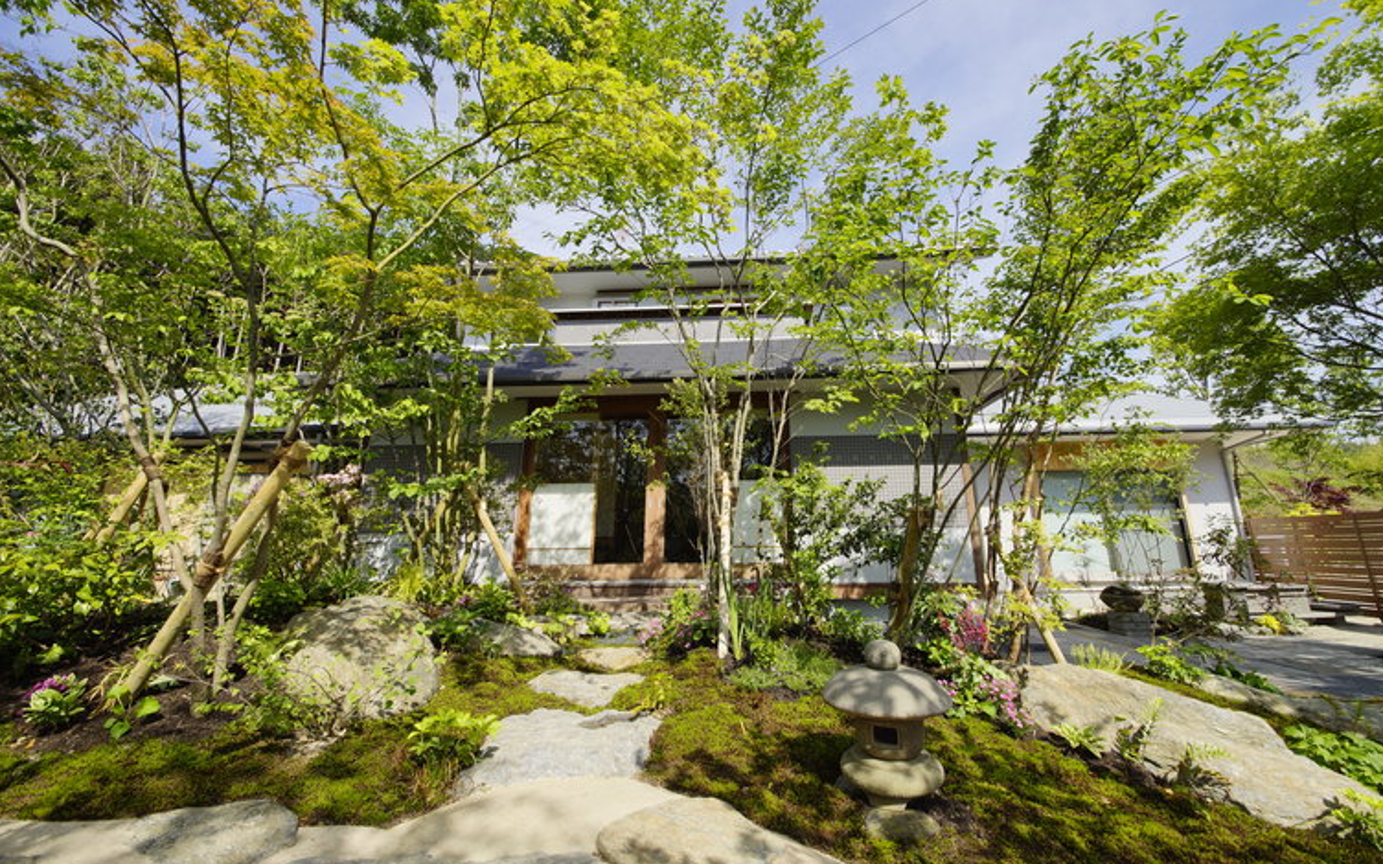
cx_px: 732
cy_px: 394
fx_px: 490
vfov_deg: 82.6
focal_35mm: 13
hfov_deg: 109.2
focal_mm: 12
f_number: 7.1
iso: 100
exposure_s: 1/200
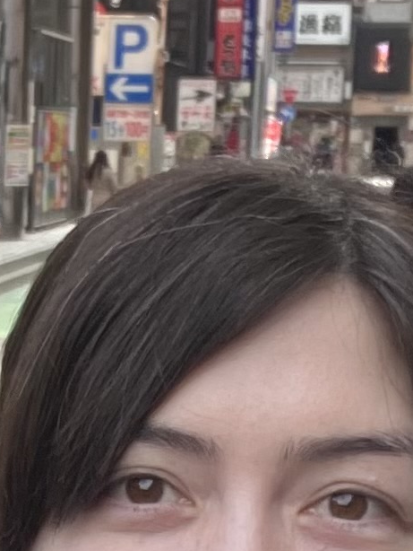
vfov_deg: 14.2
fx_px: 2098
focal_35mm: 132
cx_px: -6
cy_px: 751
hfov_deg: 11.1
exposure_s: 1/121
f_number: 2.2
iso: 32
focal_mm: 2.87
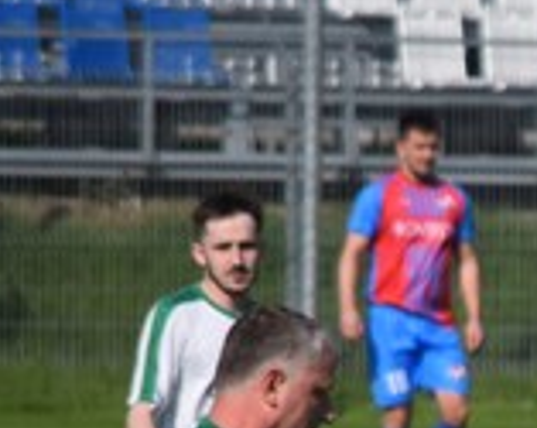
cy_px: 811
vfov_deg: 1.1
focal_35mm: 1348
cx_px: 1242
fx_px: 21384
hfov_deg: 1.4
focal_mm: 200
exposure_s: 1/2000
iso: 360
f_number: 5.6
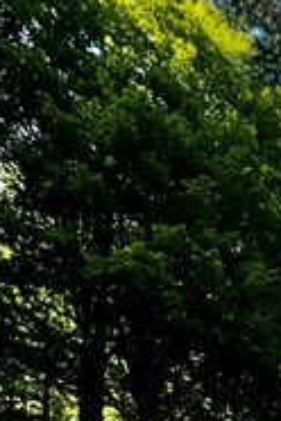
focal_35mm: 80
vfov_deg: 14.8
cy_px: 1025
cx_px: 837
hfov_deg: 11.1
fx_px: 937
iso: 50
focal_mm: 2.22
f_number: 2.2
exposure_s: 1/569
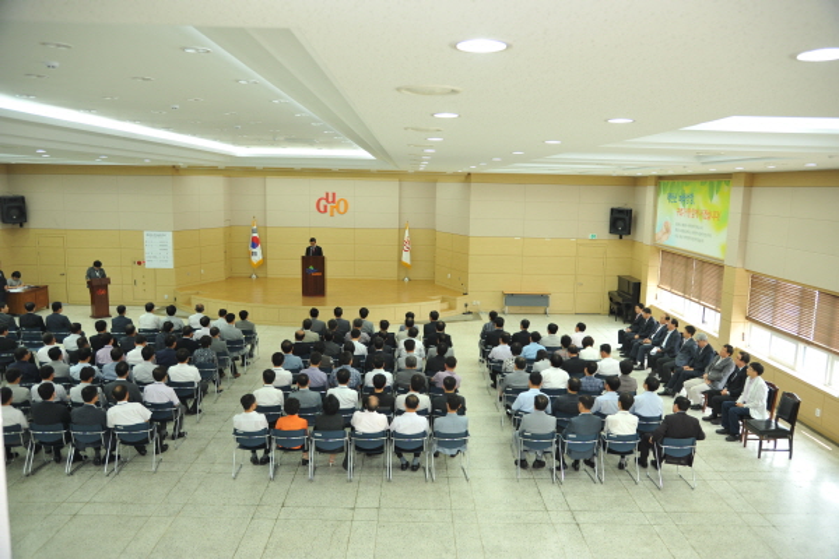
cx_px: 420
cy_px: 280
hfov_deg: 65.5
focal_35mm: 28
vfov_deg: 46.4
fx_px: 653
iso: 1000
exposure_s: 1/125
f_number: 4
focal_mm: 28
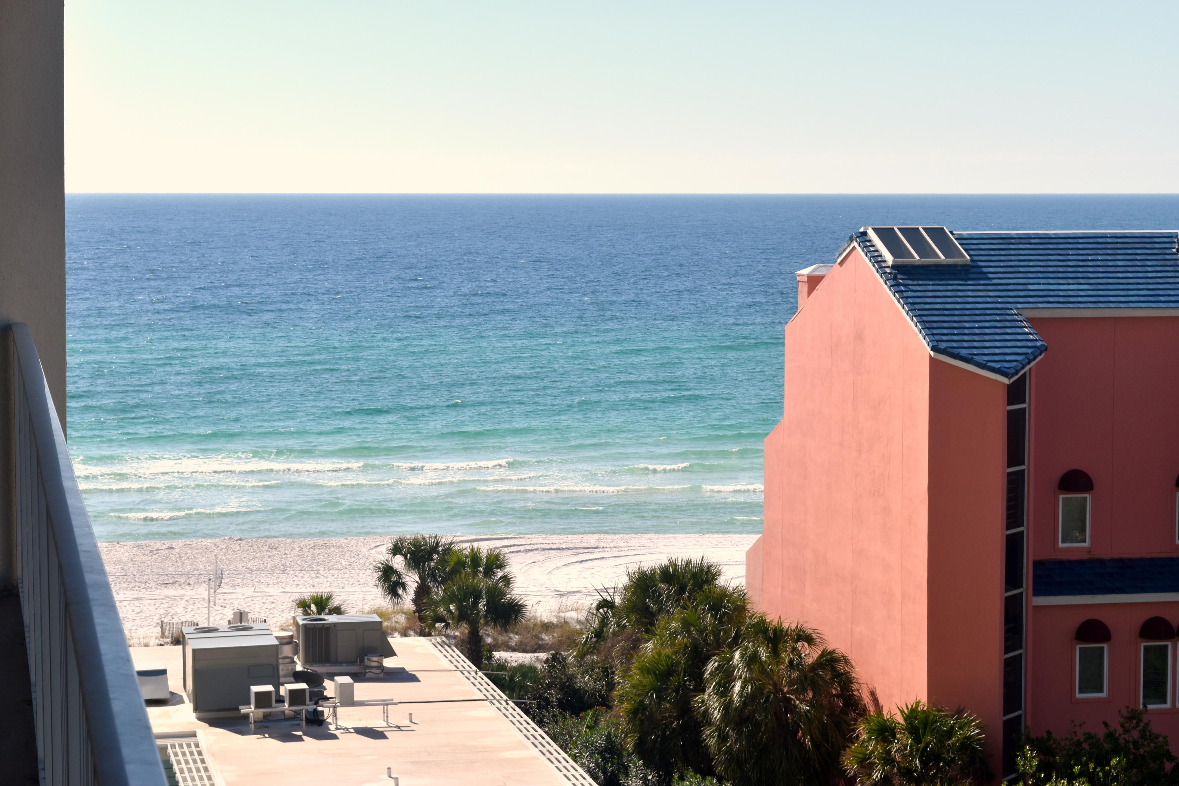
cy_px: 393
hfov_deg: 24.6
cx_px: 590
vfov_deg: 16.6
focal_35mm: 82
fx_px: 2702
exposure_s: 1/500
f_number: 11
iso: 200
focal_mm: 55
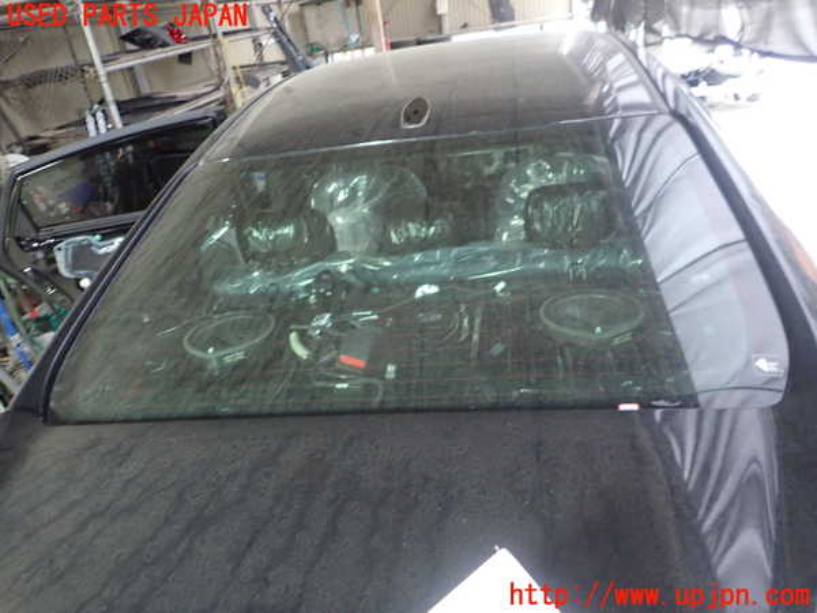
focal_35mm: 25
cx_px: 408
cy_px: 306
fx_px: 590
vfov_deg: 54.9
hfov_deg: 69.4
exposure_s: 1/30
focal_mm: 4.5
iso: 640
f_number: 2
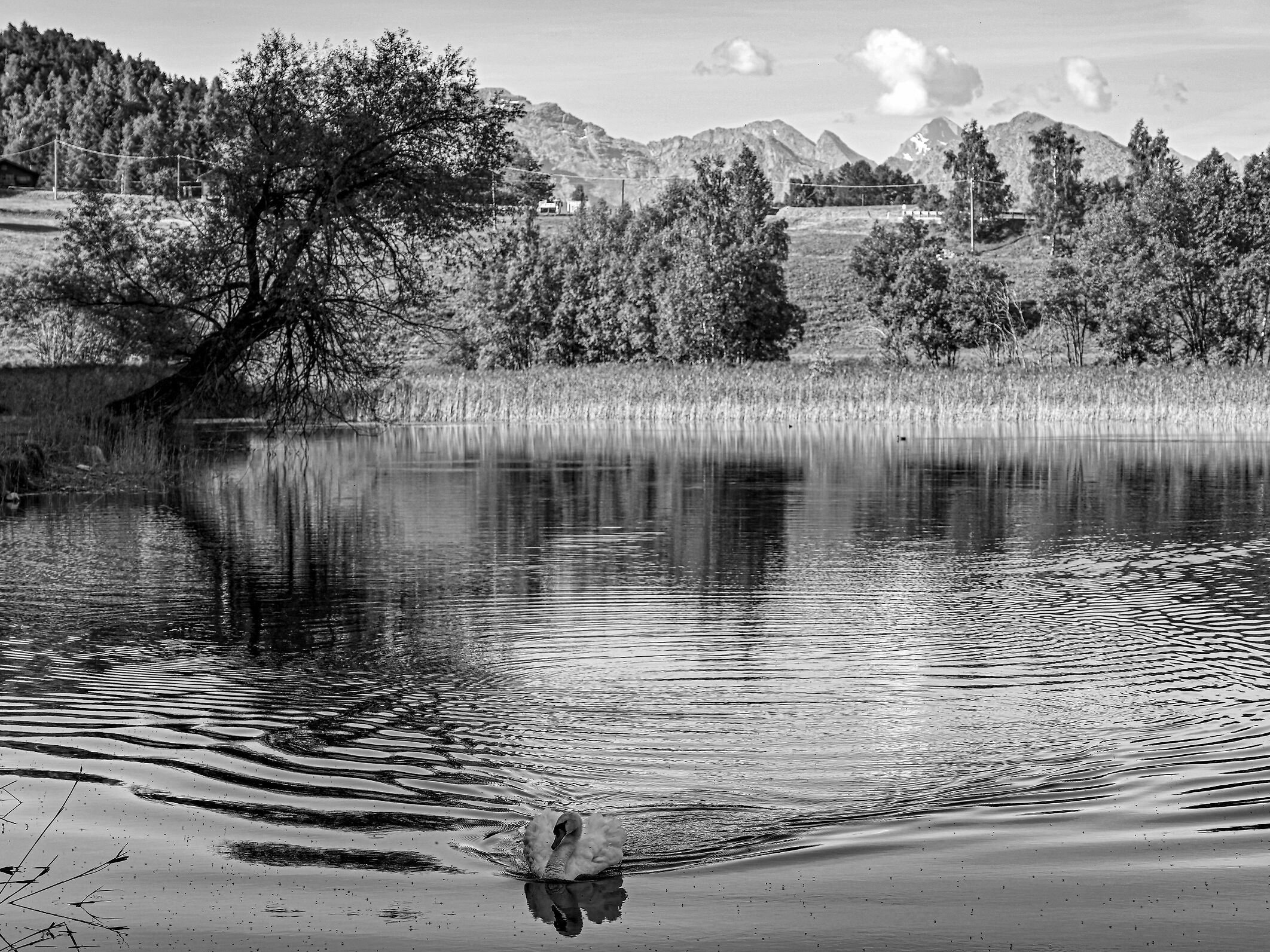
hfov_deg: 25.7
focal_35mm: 76
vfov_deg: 19.4
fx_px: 2788
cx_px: 627
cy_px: 476
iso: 250
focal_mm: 70
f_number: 6.3
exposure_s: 1/500
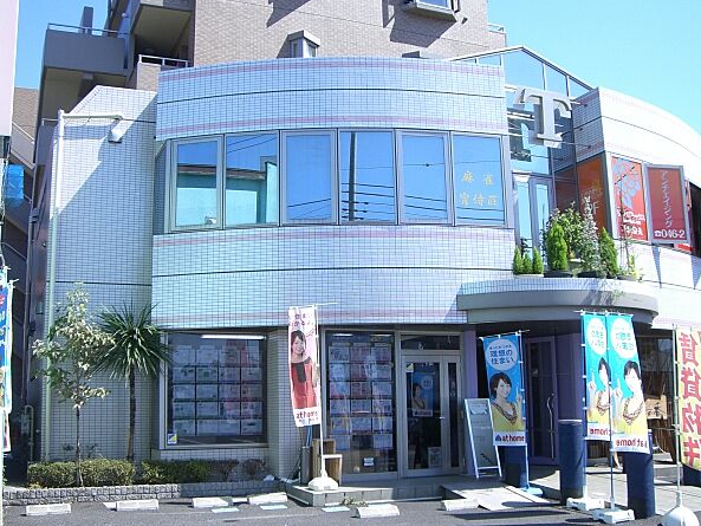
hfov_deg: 45.7
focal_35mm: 41
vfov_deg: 35.1
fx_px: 830
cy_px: 266
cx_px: 369
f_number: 4.3
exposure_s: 1/320
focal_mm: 6.2
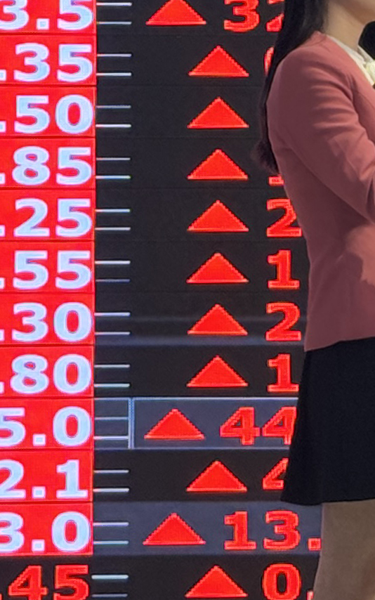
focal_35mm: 167
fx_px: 2730
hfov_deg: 7.6
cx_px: 651
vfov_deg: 12.5
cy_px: 176
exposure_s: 1/60
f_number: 1.78
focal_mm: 6.76
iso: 100
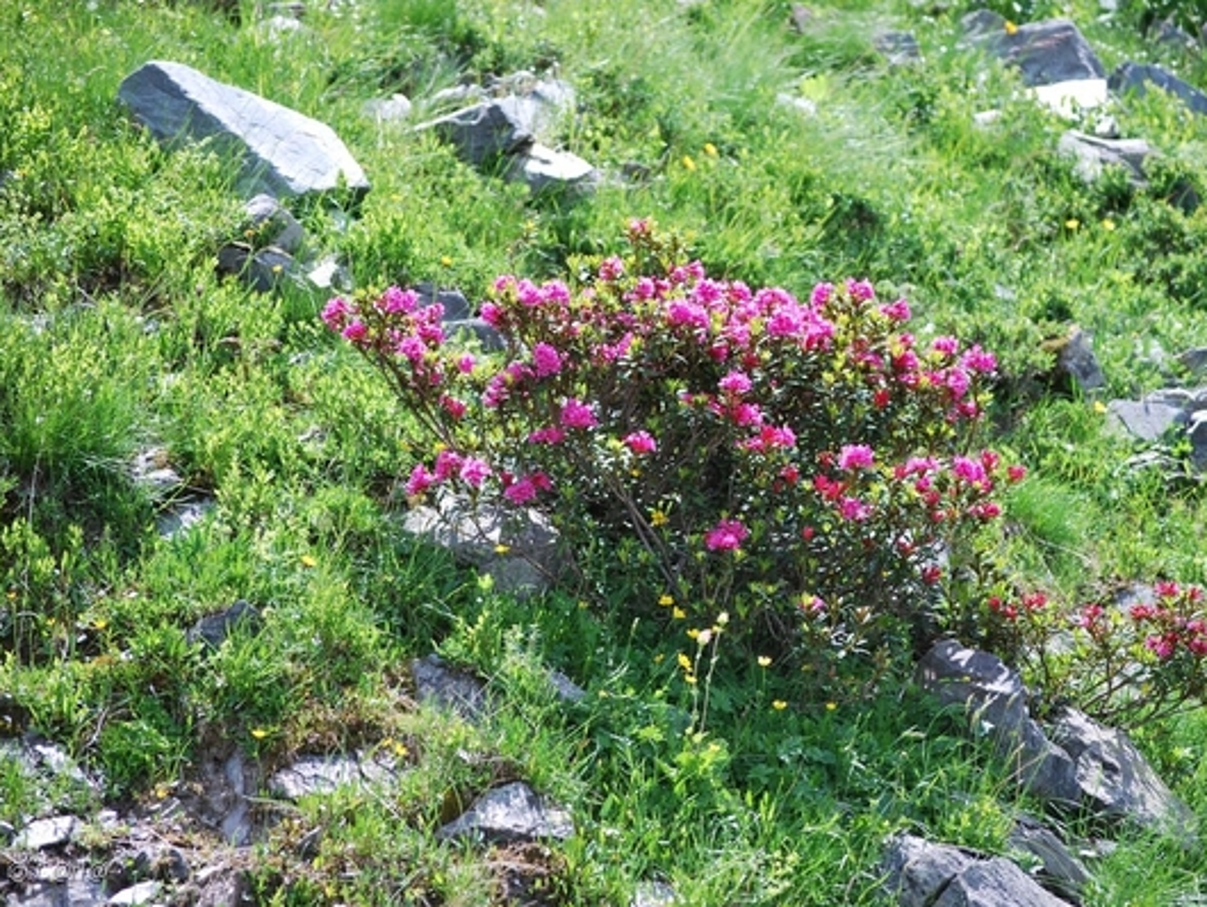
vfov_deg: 10.1
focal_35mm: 147
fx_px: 5128
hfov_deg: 13.4
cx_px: 656
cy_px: 455
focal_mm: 90
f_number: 5
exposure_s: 1/400
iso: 200
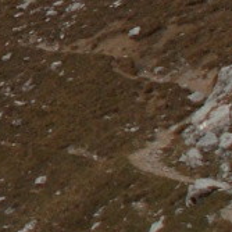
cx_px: -349
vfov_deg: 9.1
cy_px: -44
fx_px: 1441
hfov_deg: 8.3
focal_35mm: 190
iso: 50
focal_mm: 5.86
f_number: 4
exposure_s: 1/500
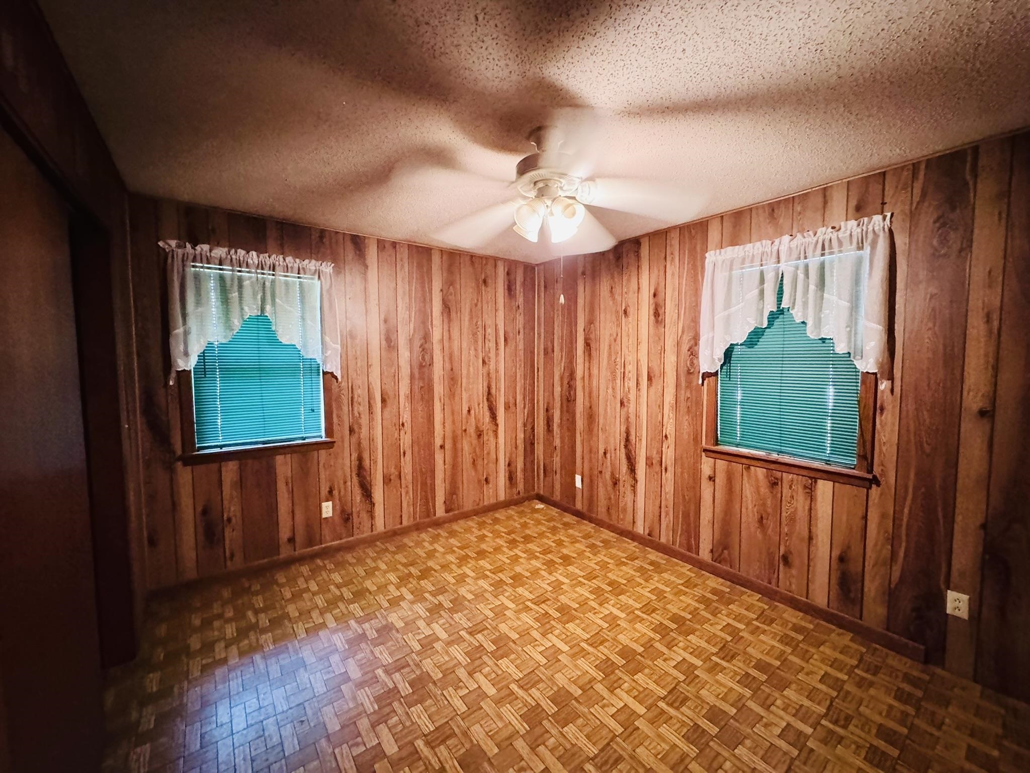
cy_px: 386
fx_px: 417
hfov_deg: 102.1
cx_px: 515
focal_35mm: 14
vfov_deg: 85.7
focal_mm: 2.22
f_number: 2.2
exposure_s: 1/30
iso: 1250
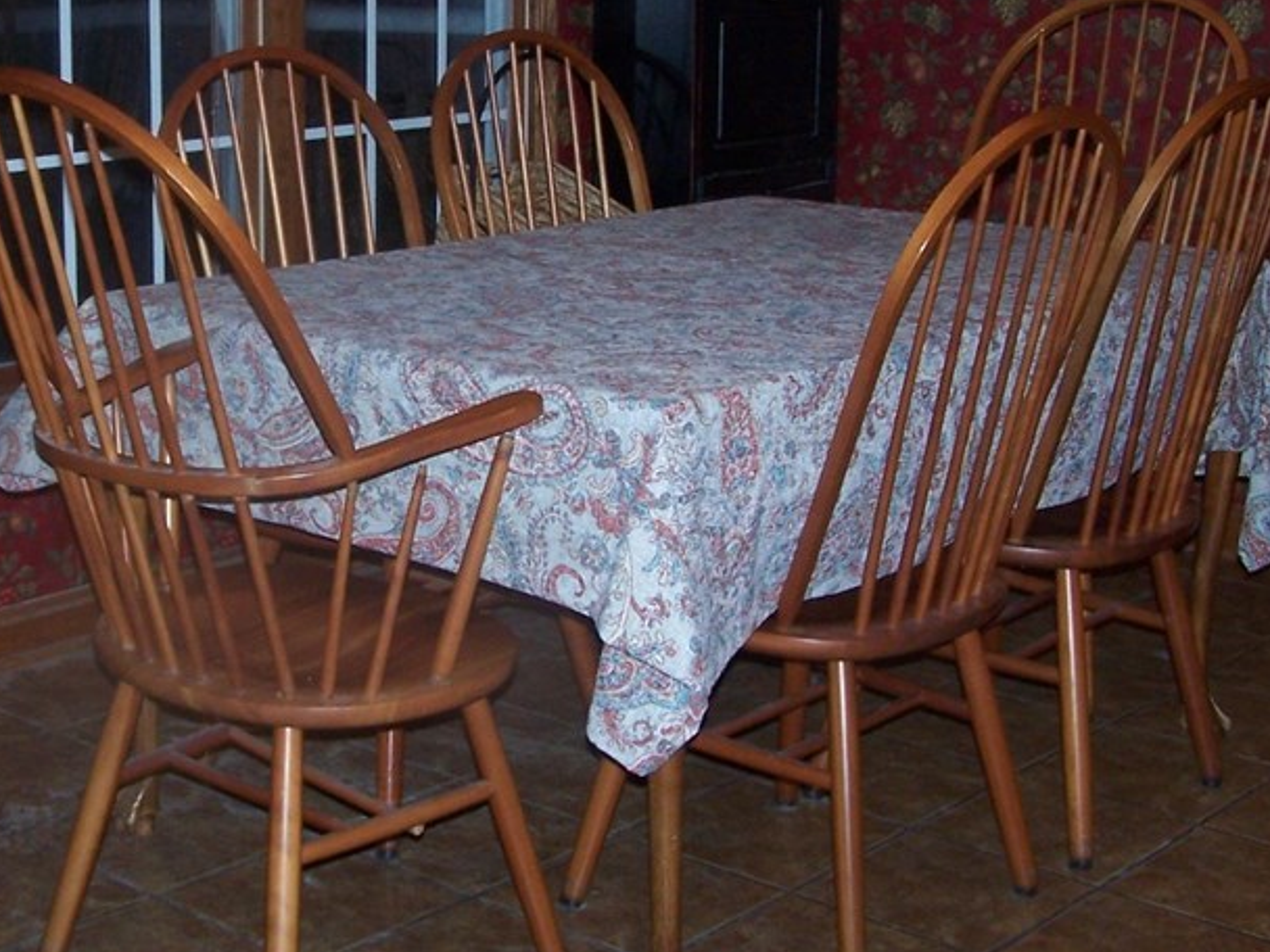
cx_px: 453
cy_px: 317
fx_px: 2348
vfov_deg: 22.8
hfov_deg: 30.1
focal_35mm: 64
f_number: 2.8
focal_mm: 6.3
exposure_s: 1/60
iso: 140
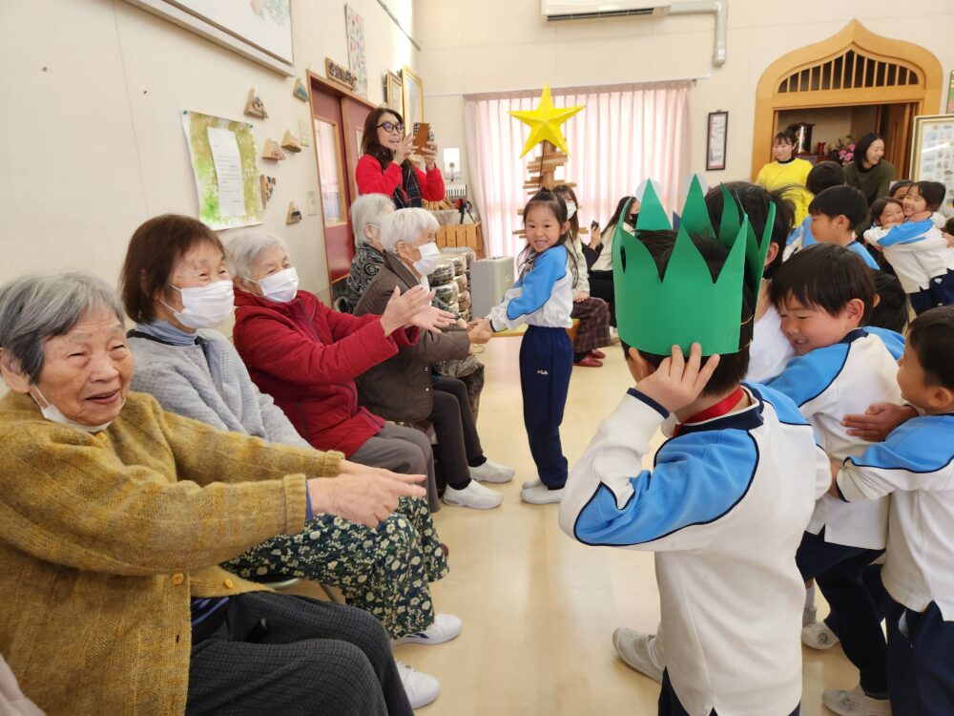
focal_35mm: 23
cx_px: 477
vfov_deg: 58.9
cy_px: 358
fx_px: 634
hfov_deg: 73.9
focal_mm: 5.4
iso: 160
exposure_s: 1/180
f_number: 1.8
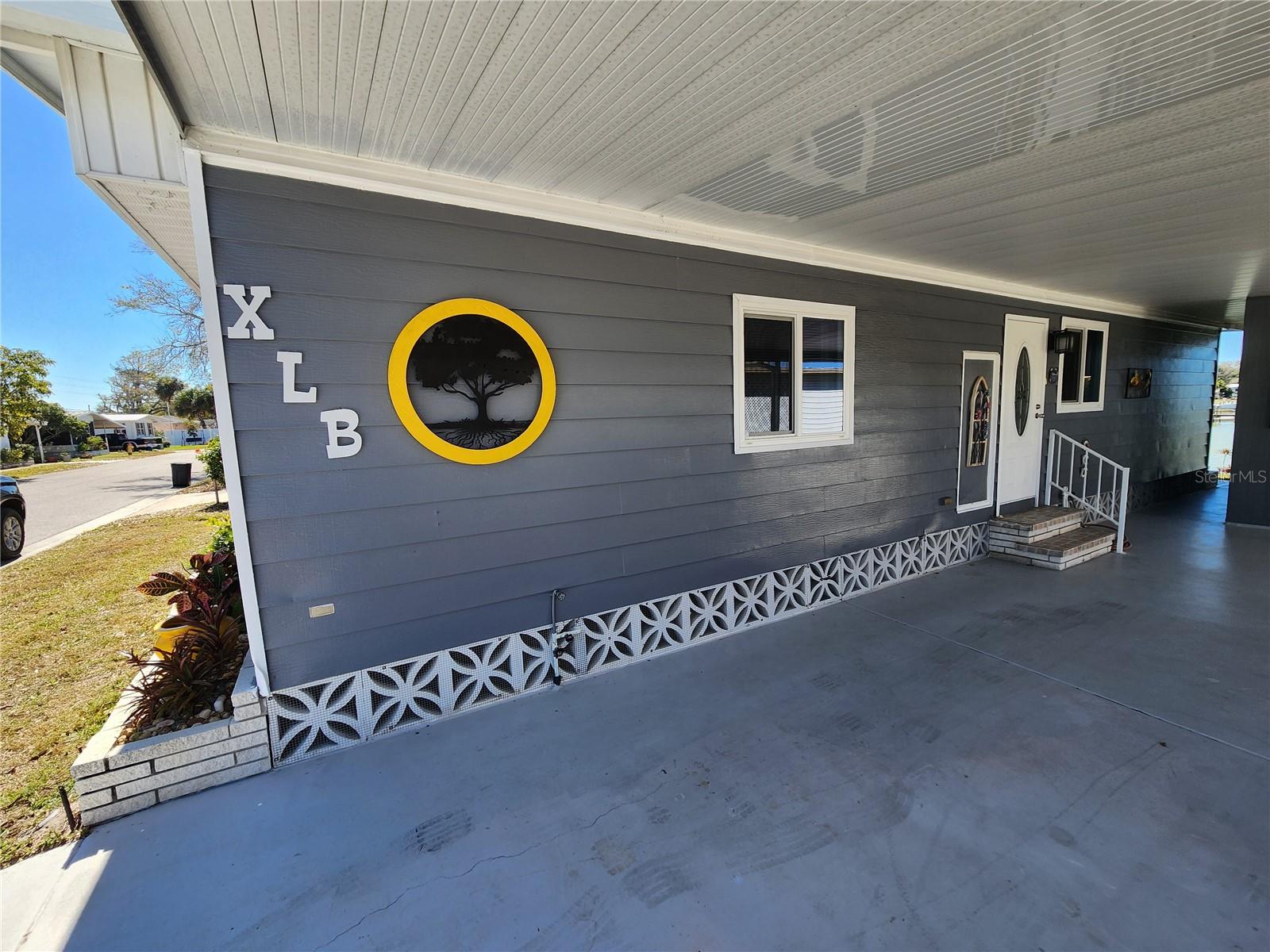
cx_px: 635
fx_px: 477
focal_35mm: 13
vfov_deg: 89.9
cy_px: 476
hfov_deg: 106.2
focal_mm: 2.2
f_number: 2.2
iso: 50
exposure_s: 1/736
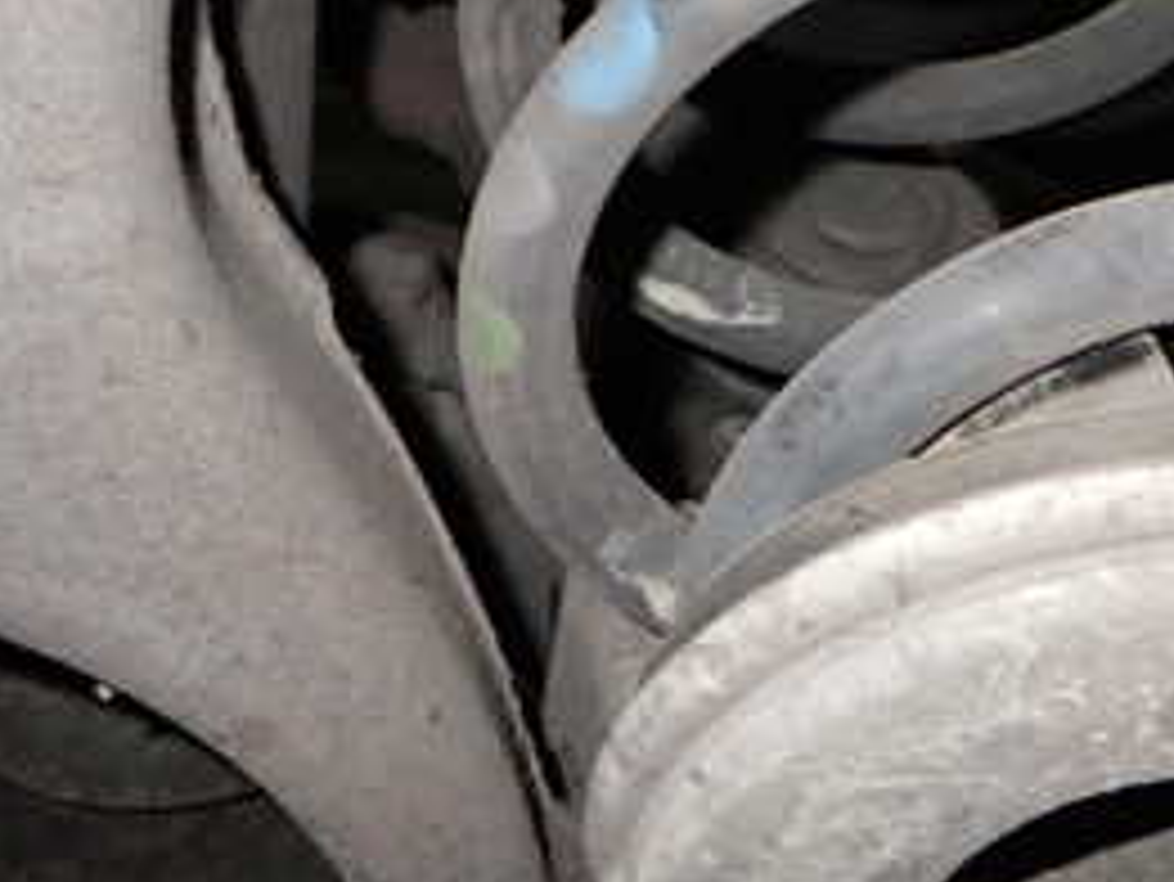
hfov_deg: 26.3
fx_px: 2341
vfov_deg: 20.5
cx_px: 1232
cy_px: -36
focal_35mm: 69
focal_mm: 5.4
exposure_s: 1/30
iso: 320
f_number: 6.3
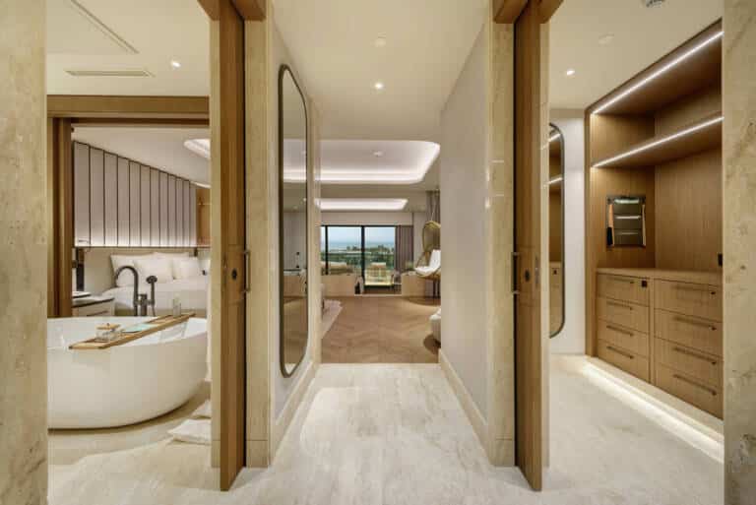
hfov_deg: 104.2
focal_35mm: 14
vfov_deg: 81.3
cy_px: 252
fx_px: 294
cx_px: 378
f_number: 11
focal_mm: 14
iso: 100
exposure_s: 1
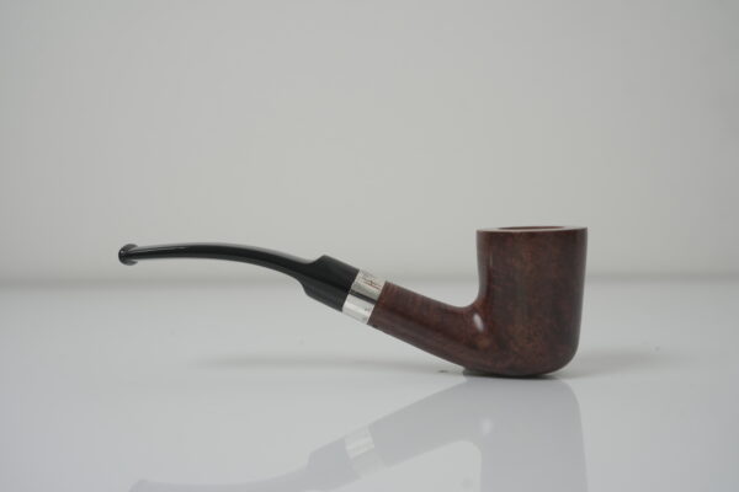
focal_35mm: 50
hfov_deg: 39.6
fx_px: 1026
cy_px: 246
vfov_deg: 27.0
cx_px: 370
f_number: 5.6
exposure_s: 1/125
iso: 500
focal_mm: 50
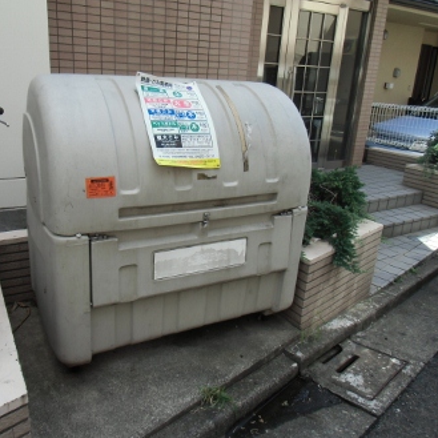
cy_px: 218
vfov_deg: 55.6
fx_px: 415
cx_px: 180
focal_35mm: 29
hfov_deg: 55.3
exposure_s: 1/250
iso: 64
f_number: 3
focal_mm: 4.24
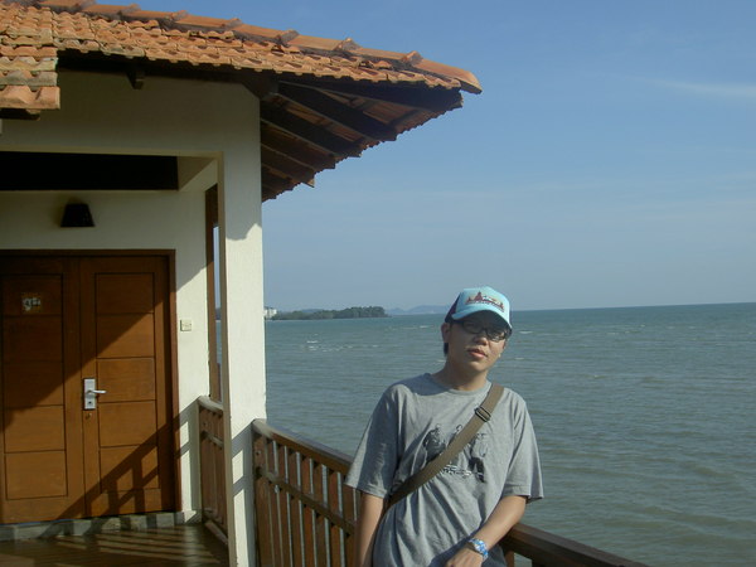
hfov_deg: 47.9
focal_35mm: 39
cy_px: 284
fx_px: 852
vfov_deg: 36.8
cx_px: 378
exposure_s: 1/588
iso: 100
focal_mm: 8
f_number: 4.7
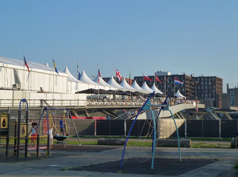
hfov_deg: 30.8
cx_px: 119
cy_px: 88
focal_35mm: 63
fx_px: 432
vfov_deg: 23.2
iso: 125
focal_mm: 10.3
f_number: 4
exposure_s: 1/400
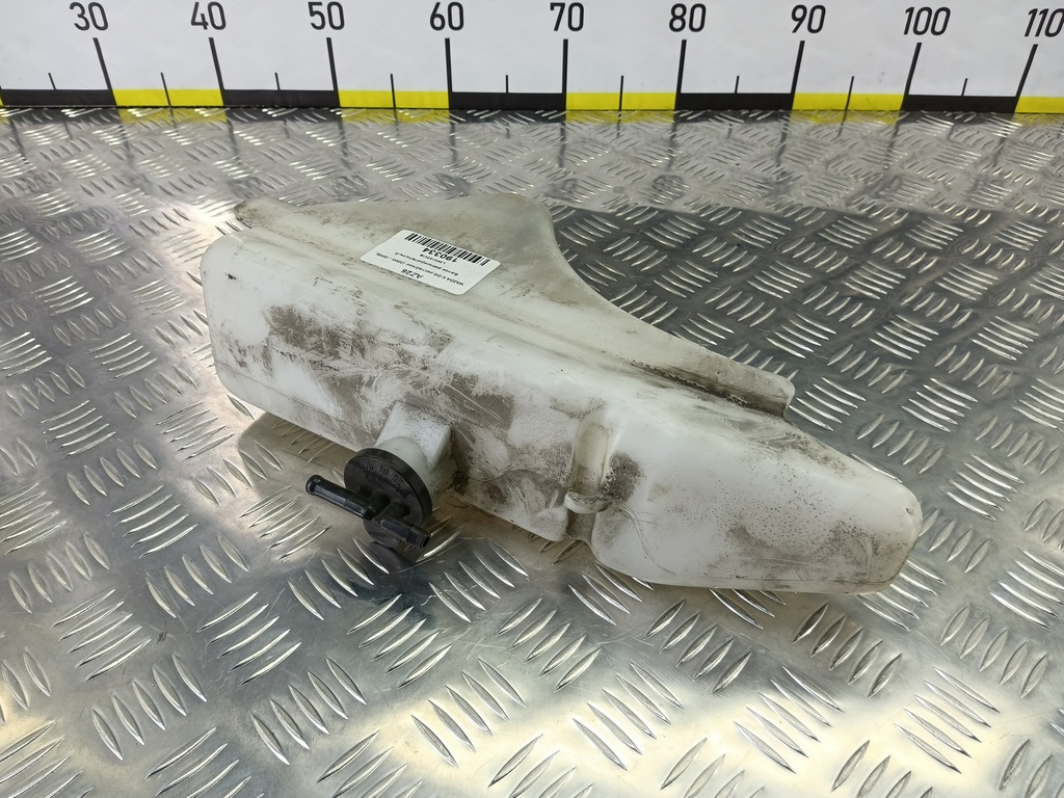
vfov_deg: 58.9
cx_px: 532
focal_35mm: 23
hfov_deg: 73.9
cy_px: 399
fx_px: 707
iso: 89
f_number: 1.6
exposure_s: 1/50
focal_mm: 4.11
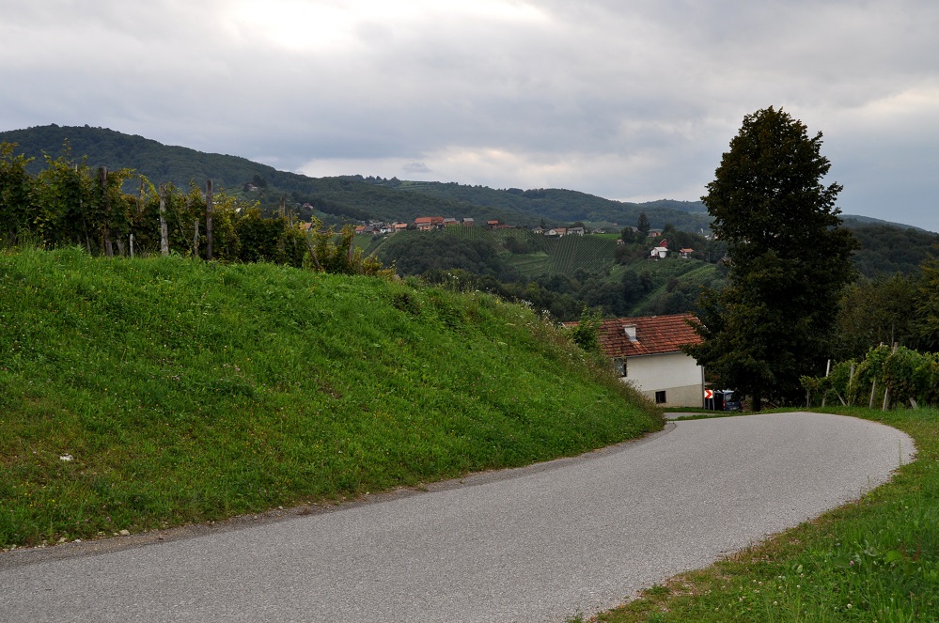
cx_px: 470
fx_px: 1094
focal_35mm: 42
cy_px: 312
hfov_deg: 46.5
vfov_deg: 31.8
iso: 500
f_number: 8
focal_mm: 28
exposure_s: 1/200
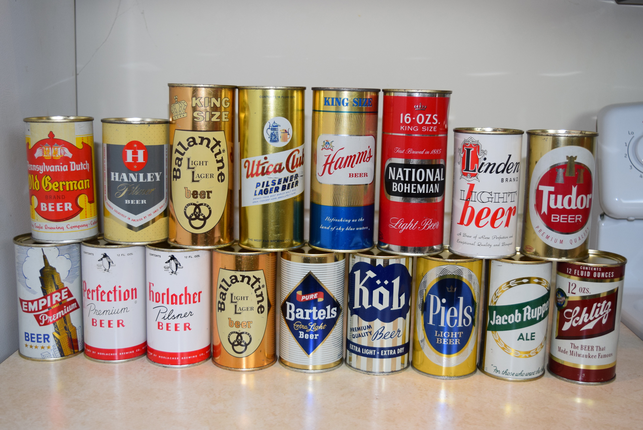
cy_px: 215
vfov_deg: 31.9
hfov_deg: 46.4
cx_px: 322
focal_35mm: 42
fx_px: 751
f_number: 5
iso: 720
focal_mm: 28
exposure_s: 1/100
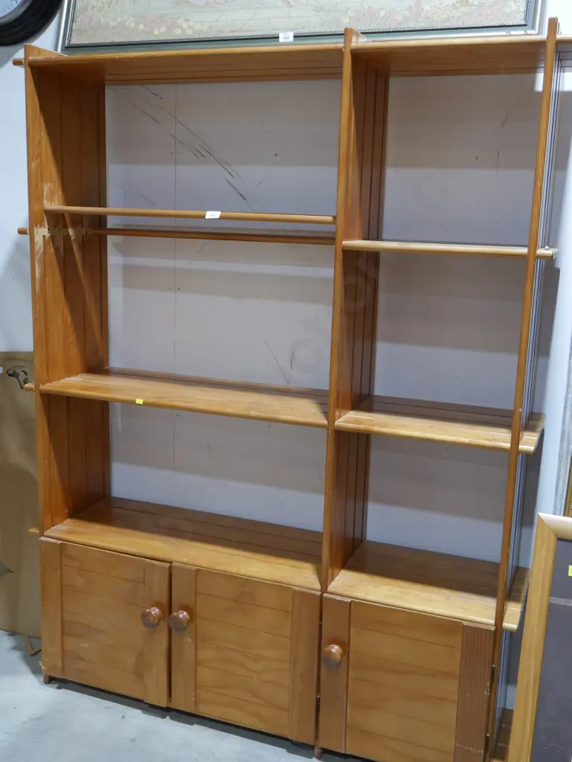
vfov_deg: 49.0
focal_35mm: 38
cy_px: 381
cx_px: 286
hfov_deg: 37.8
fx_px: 837
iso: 500
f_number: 4.1
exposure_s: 1/60
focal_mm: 19
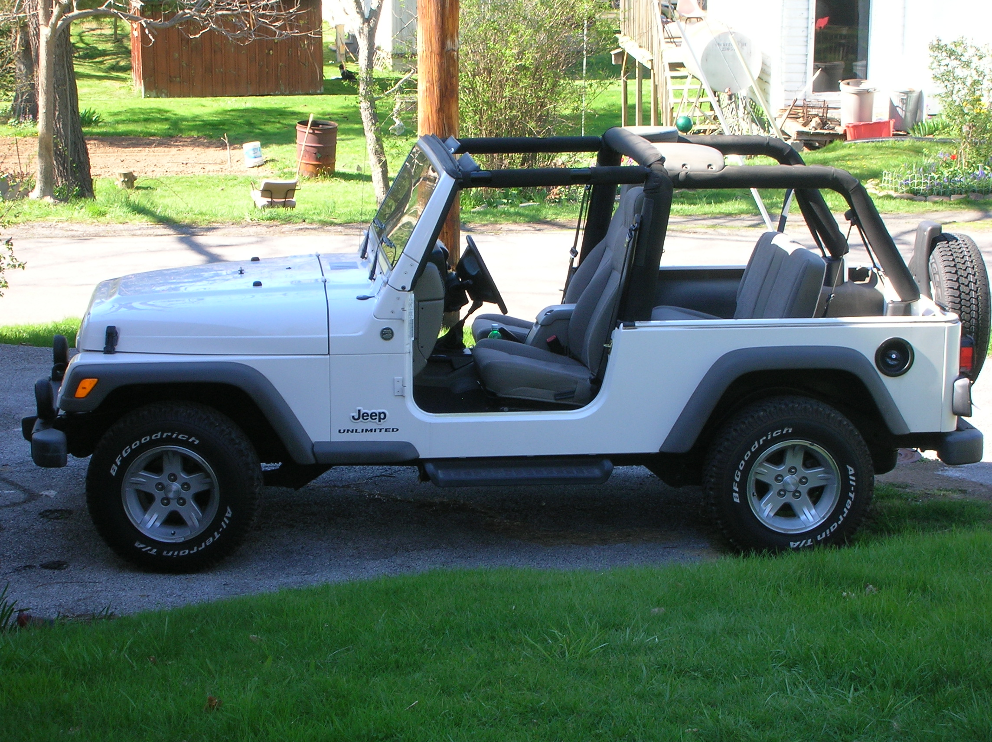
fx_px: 2348
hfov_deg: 23.9
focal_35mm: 82
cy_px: 371
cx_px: 496
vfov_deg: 18.0
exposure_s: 1/24.6
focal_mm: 13.6
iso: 50
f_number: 7.2
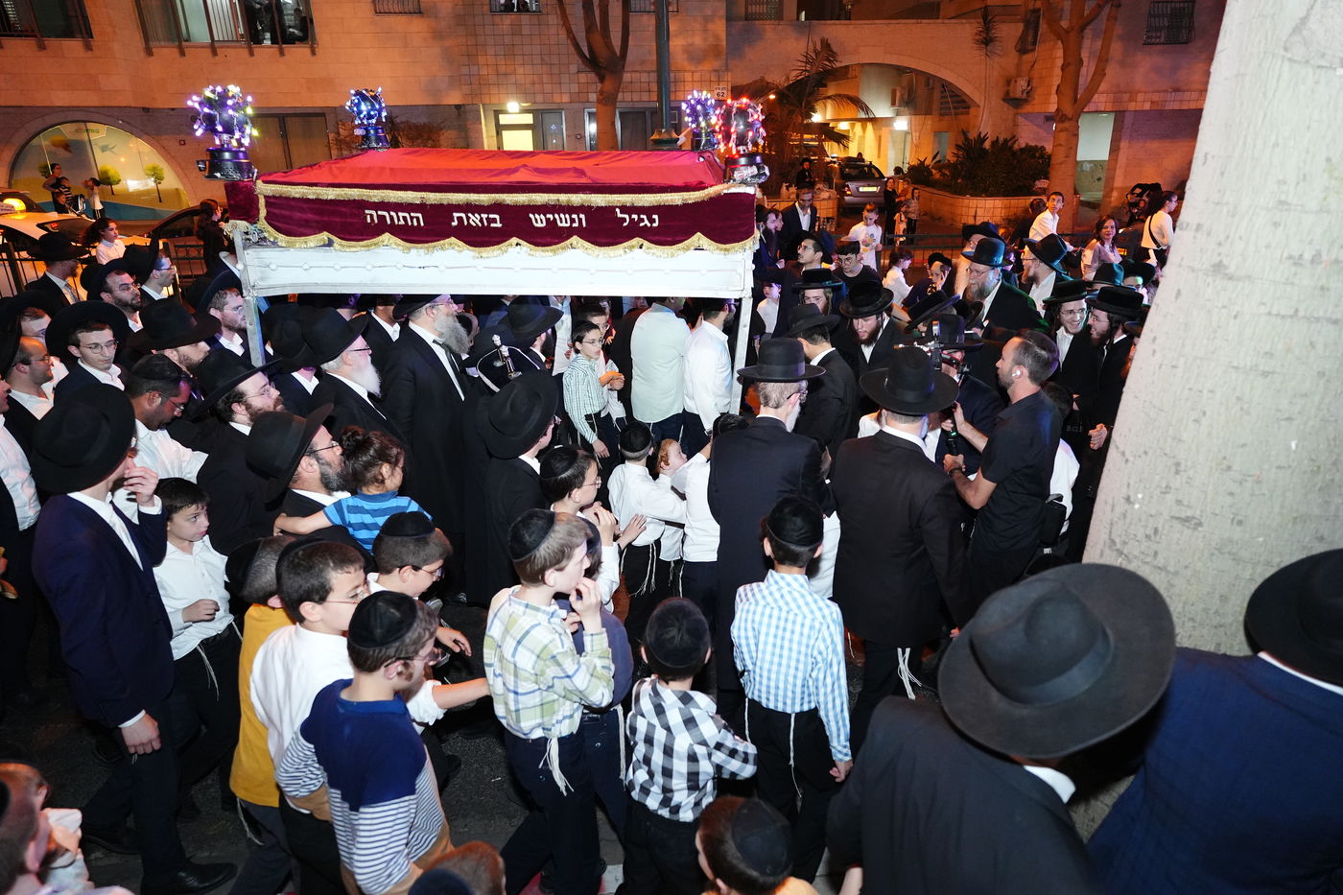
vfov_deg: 55.1
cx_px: 672
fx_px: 858
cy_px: 448
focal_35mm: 23
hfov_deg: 76.1
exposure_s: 1/160
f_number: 2.8
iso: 5000
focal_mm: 23
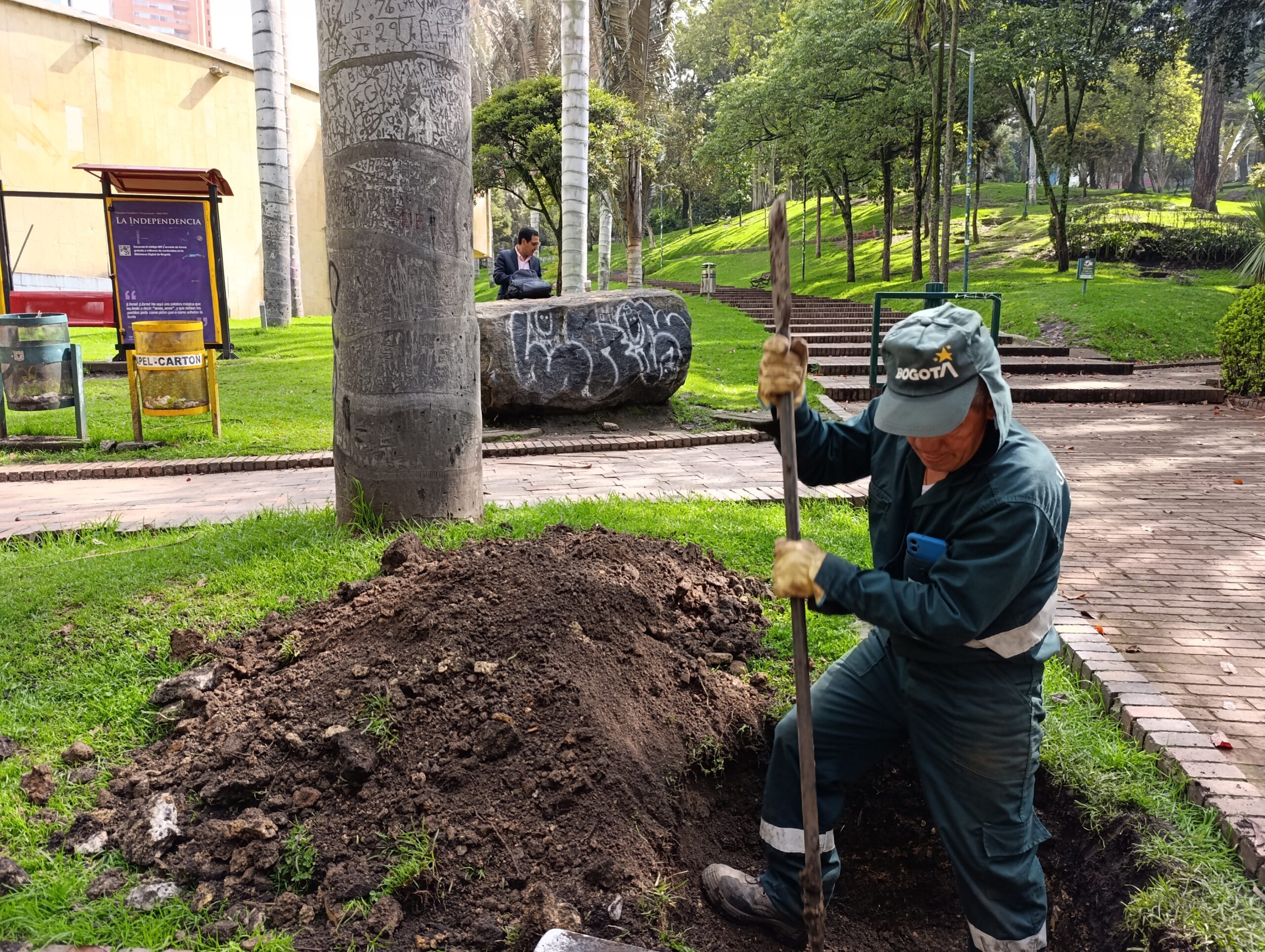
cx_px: 632
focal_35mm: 23
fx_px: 842
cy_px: 476
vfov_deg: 59.0
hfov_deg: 73.8
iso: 80
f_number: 1.6
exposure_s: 1/120
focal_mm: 6.14
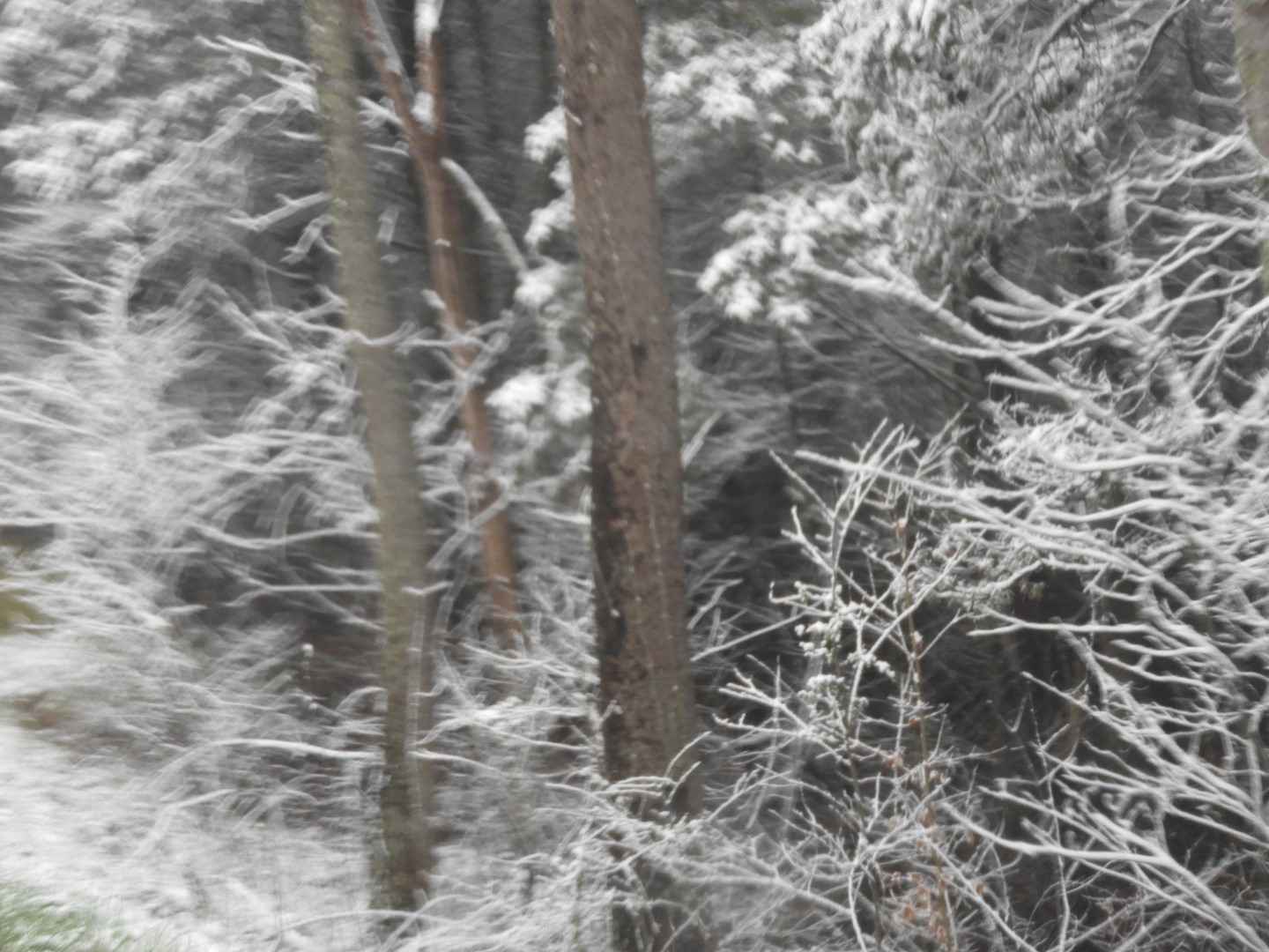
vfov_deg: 12.9
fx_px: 4216
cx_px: 634
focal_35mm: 115
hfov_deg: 17.1
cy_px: 476
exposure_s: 1/60
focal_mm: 20.6
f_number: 5
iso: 220
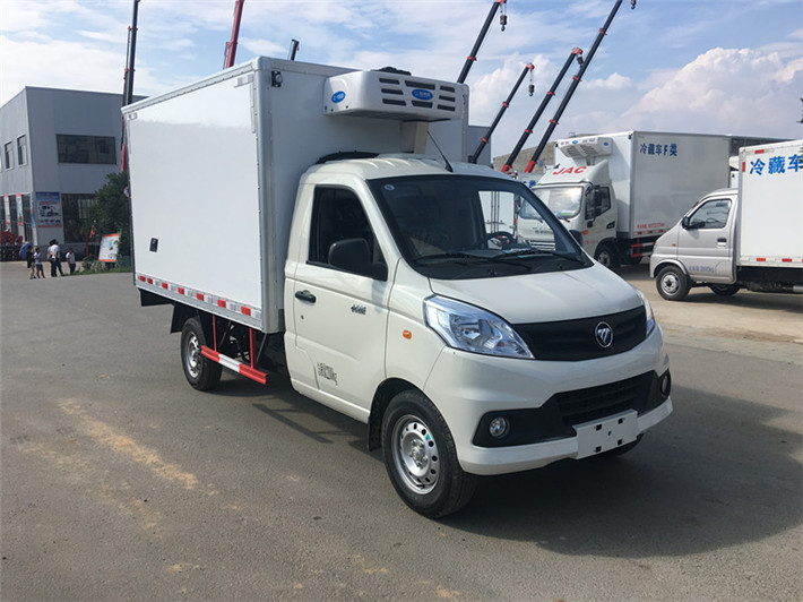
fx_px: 672
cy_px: 301
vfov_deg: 48.2
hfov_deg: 61.7
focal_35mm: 29
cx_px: 402
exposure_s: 1/1261
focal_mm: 4.15
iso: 25
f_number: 2.2
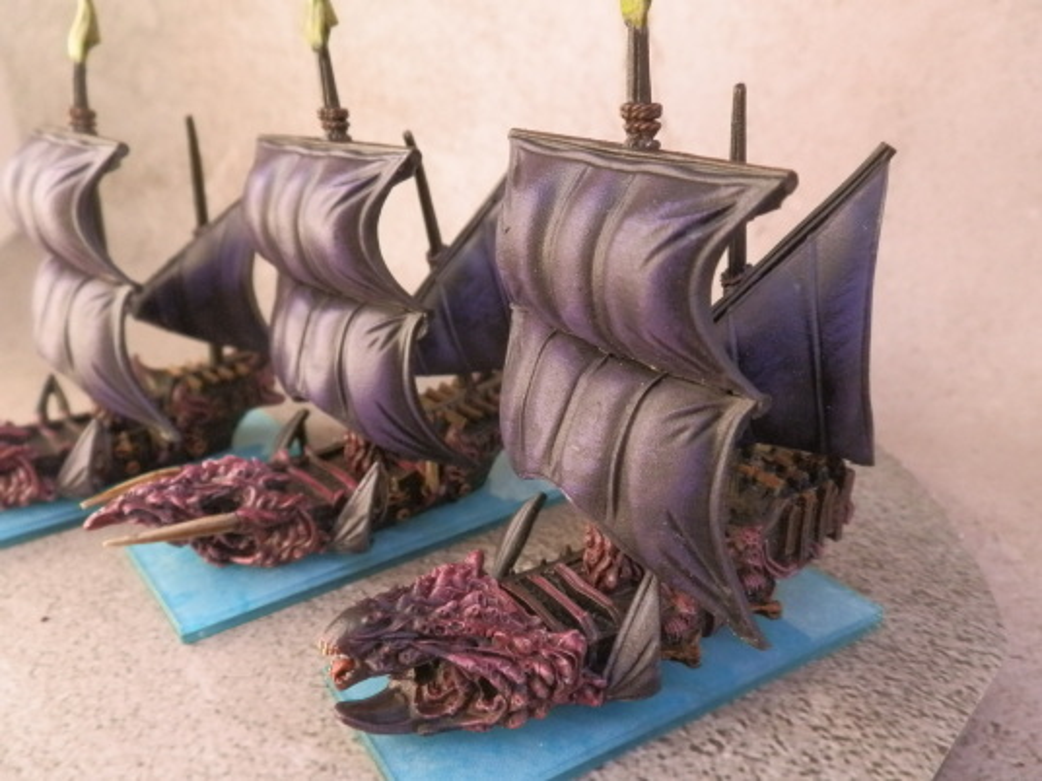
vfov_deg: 49.7
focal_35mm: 28
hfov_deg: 63.4
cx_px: 521
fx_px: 843
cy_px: 390
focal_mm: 5
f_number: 3.1
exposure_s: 1/80
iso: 400
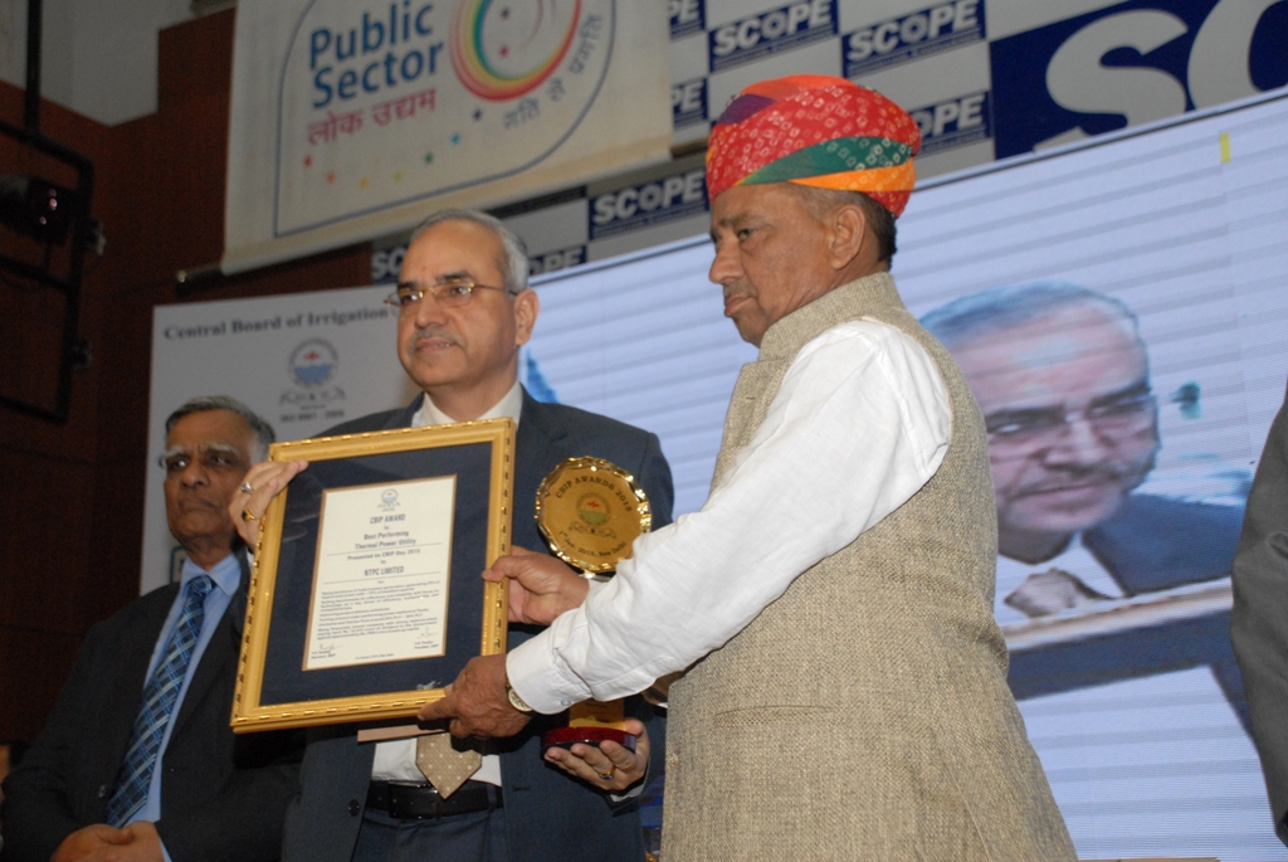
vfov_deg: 23.8
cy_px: 431
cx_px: 644
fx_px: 2041
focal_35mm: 57
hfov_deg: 35.0
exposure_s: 1/125
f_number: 5.6
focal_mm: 38
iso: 1000
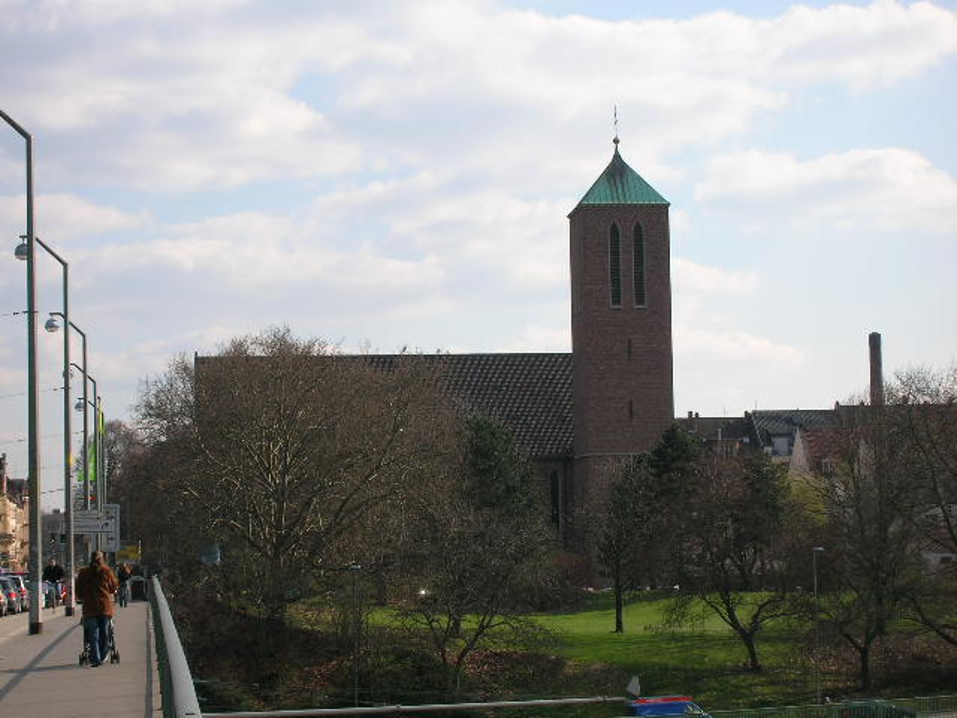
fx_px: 2599
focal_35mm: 94
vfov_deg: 15.7
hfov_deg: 20.9
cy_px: 359
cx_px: 478
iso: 50
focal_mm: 15.7
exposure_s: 1/154
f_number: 7.9
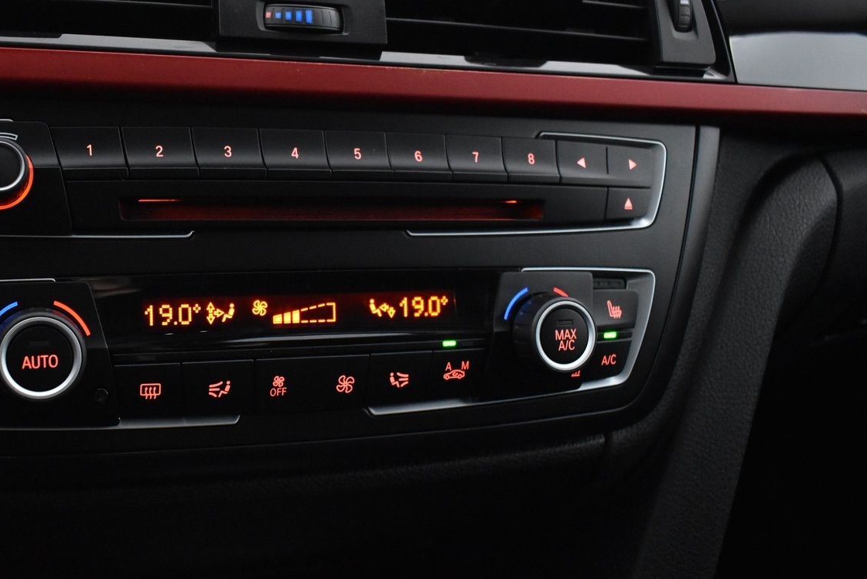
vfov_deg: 34.2
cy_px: 256
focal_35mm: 39
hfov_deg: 48.4
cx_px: 265
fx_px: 939
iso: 3200
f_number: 3.5
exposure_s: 1/40
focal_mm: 18
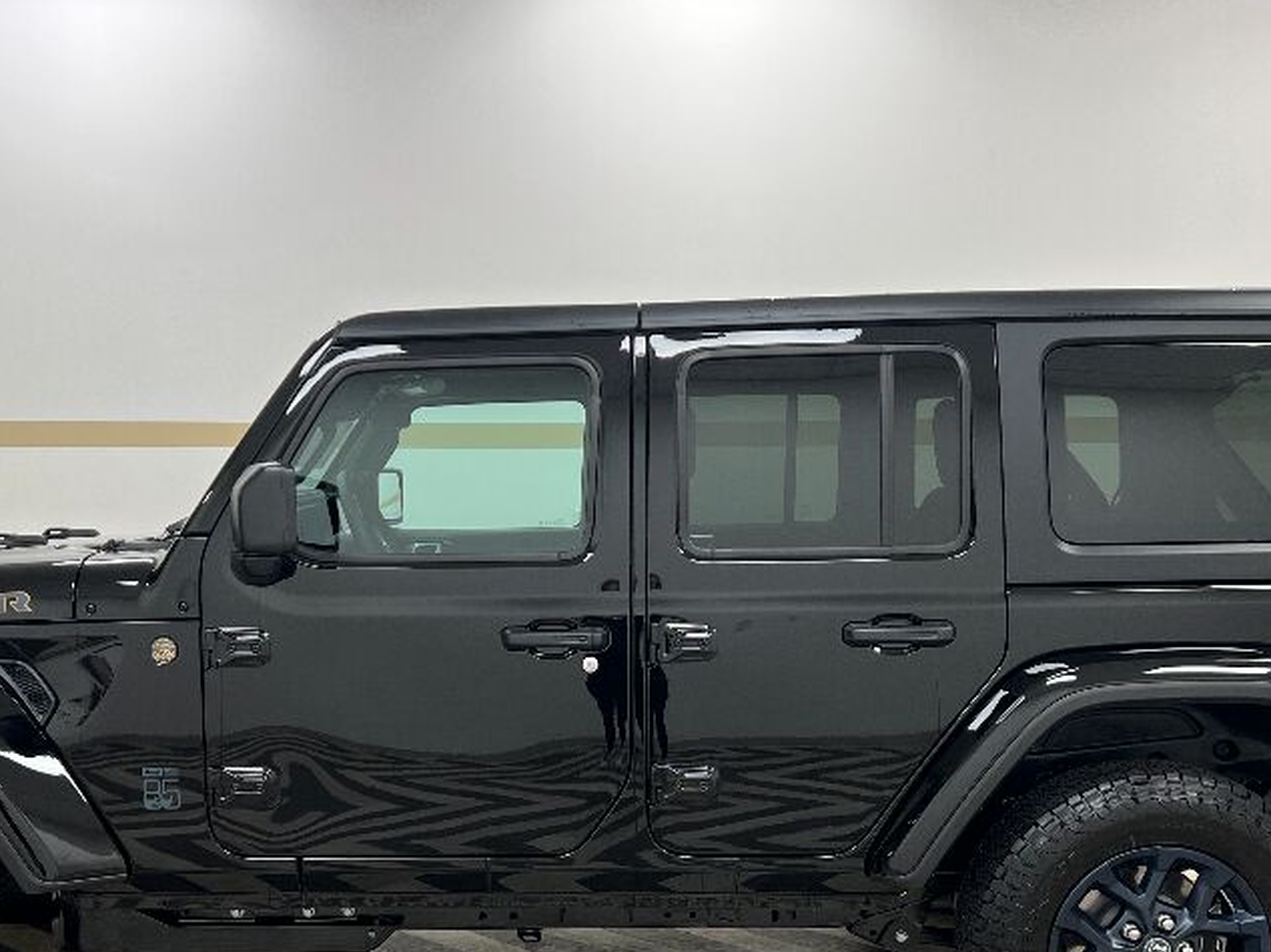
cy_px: 681
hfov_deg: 44.7
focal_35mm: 42
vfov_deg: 33.8
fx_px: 1542
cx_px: 539
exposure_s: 1/120
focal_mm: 5.7
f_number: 1.5
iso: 100
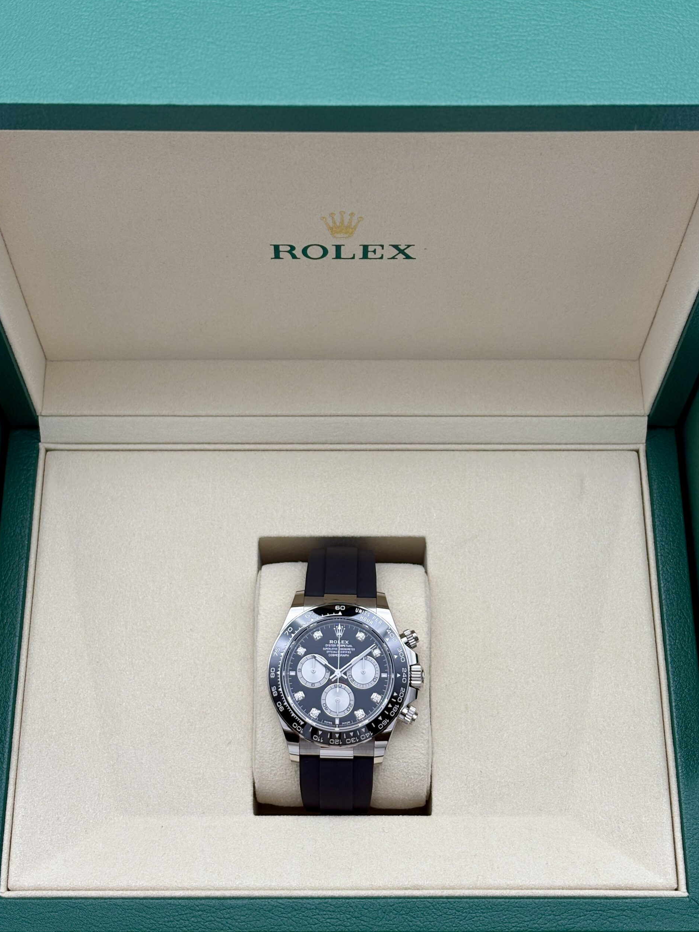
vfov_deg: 36.2
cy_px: 458
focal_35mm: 53
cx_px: 348
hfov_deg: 27.5
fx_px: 1427
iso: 50
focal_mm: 5.96
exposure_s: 1/417
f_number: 1.6
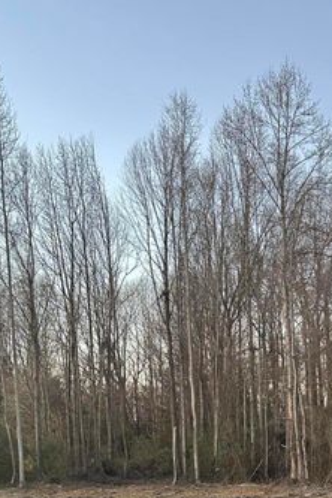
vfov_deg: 36.7
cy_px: 463
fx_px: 692
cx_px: 296
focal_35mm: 50
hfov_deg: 26.1
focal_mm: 6.86
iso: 250
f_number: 1.78
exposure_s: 1/78
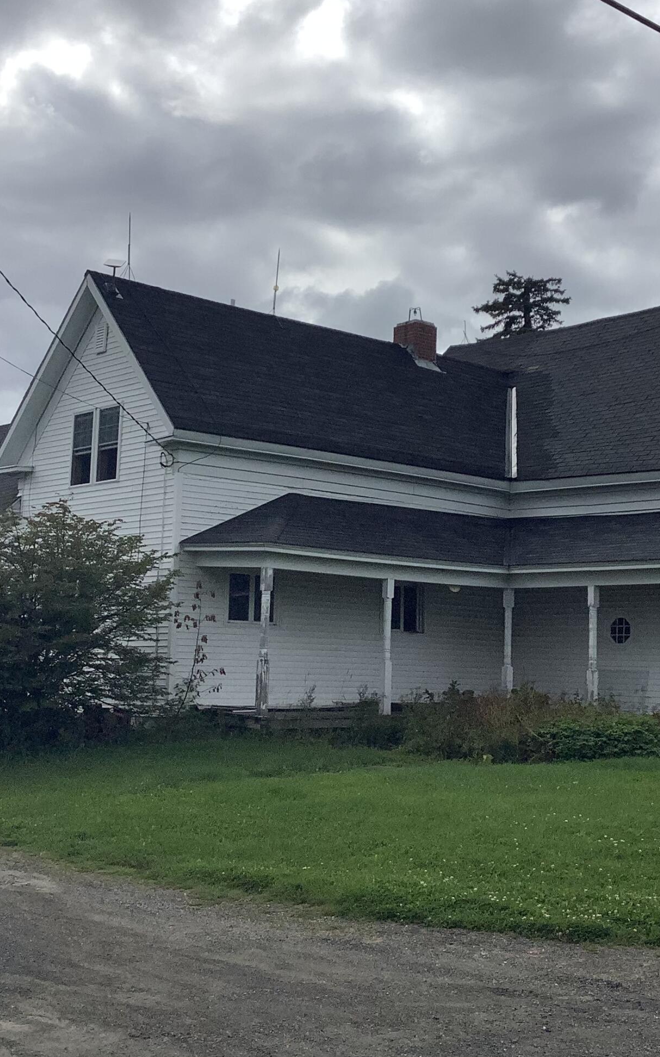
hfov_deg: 25.2
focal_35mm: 51
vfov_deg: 39.5
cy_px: 472
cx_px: 425
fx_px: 1468
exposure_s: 1/2203
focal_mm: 3.3
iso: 25
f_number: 2.4
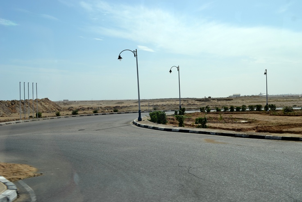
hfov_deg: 49.5
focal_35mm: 39
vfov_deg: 34.2
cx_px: 151
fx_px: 327
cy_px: 101
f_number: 9
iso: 100
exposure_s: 1/320
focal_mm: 26
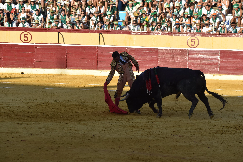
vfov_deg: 8.7
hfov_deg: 13.0
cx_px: 122
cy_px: 81
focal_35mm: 158
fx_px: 1063
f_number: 8
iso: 400
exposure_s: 1/1000
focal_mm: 105
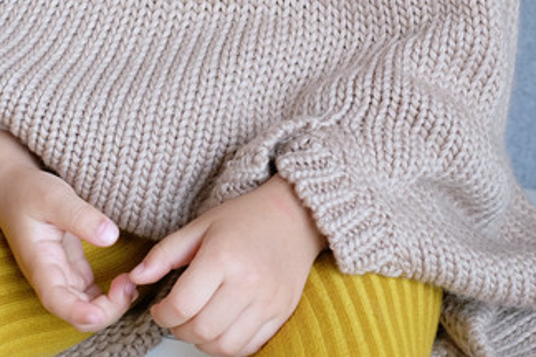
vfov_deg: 10.4
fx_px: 1950
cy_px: 44
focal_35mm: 131
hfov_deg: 15.6
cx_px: 382
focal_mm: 35
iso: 800
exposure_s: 1/45
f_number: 4
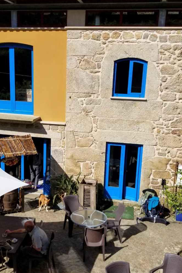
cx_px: 75
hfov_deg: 34.1
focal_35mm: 39
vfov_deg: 49.5
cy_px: 145
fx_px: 296
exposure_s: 1/4368
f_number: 1.7
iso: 50
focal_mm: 4.3
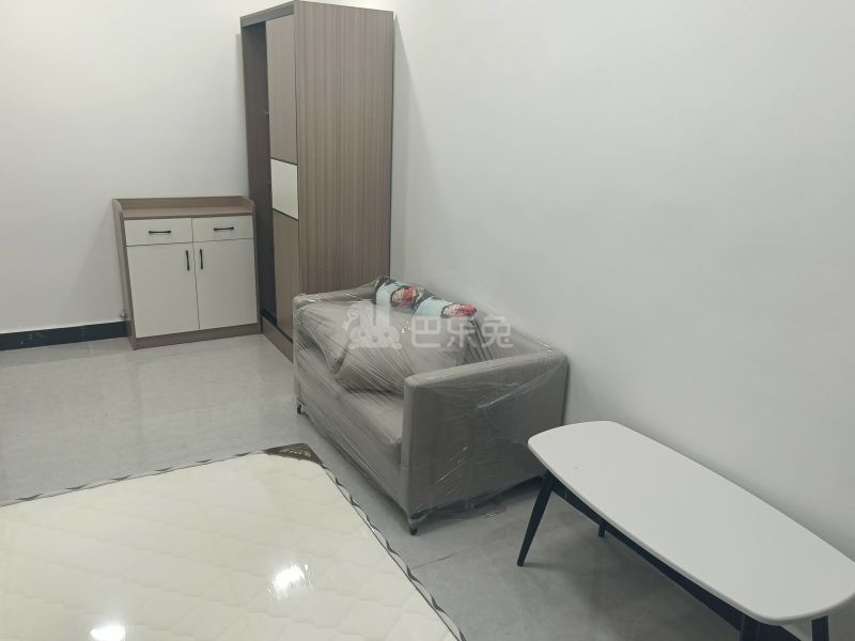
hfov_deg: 65.3
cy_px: 320
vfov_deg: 51.4
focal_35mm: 27
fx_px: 667
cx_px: 428
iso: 222
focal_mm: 5.52
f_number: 1.9
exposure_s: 1/50
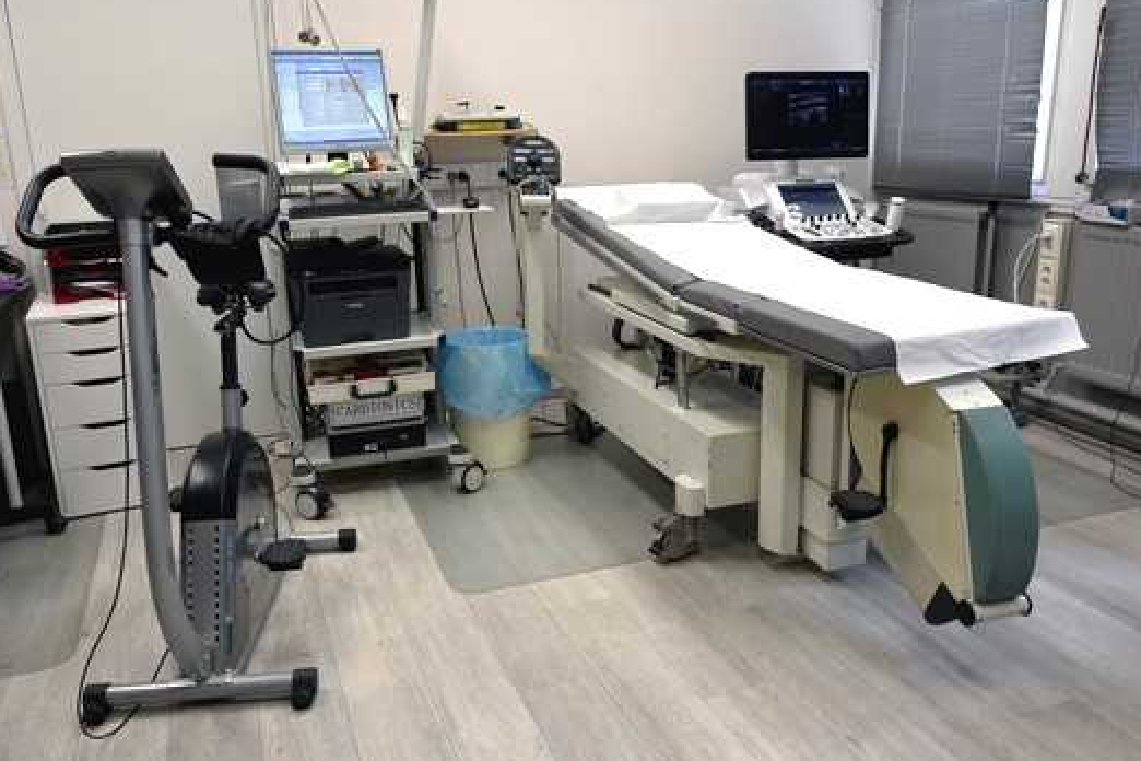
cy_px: 379
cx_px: 564
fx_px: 951
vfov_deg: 43.6
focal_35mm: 30
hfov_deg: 61.9
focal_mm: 29
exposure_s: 1/60
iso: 3200
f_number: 16
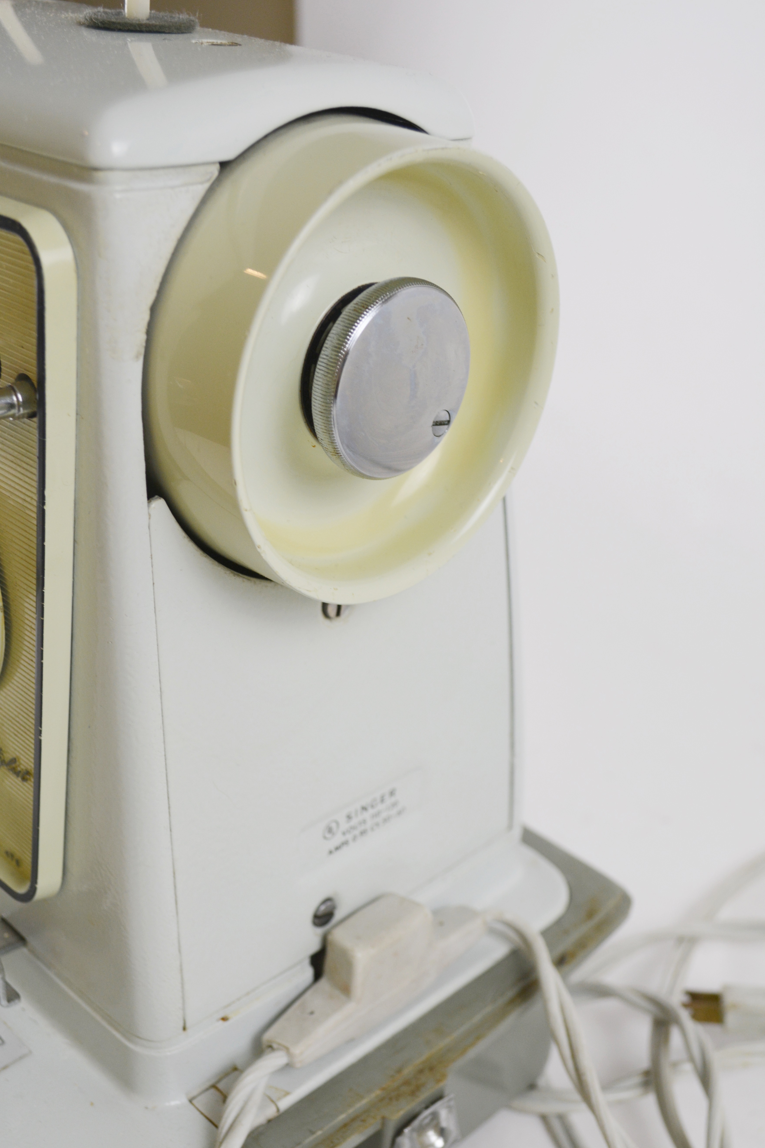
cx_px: 337
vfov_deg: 47.3
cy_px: 633
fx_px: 1307
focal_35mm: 41
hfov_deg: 32.6
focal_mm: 24
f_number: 5.6
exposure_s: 1/125
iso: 280
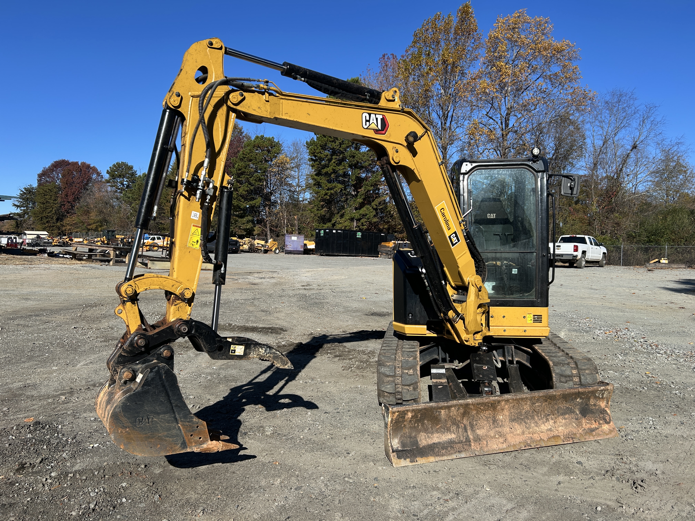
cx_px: 348
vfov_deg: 53.1
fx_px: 522
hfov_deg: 67.3
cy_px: 260
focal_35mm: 26
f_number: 1.5
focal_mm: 5.7
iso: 50
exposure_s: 1/3460
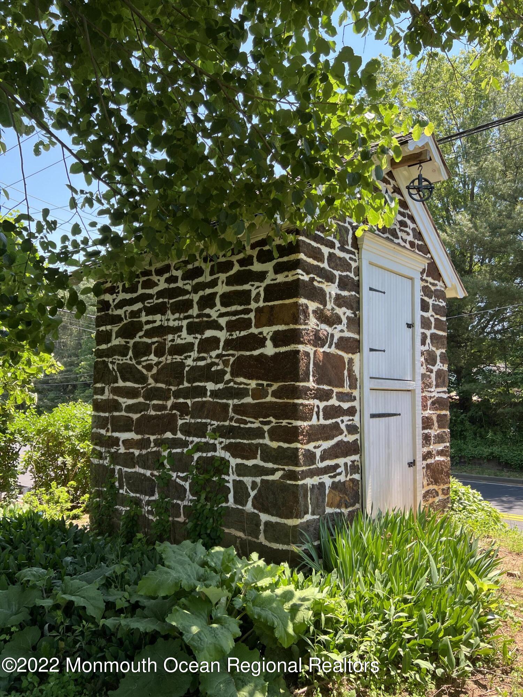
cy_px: 348
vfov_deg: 67.3
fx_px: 524
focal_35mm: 26
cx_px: 262
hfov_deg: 53.1
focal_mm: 5.7
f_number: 1.5
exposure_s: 1/567
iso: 50
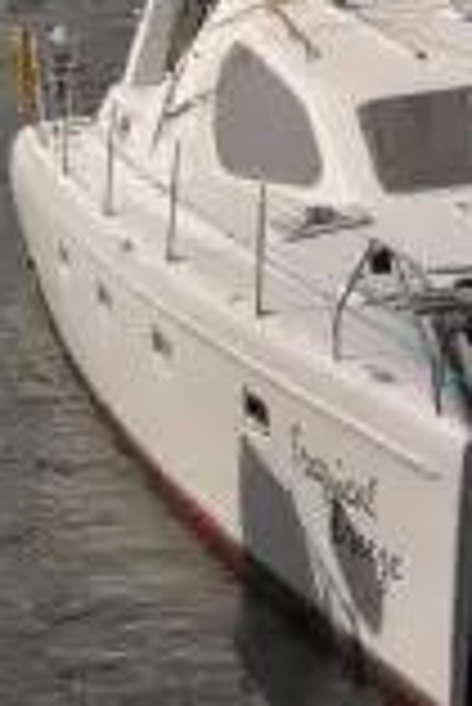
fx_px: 3591
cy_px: -589
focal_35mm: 183
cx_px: 865
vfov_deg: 10.5
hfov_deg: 7.3
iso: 200
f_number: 11
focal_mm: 30
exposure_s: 1/500
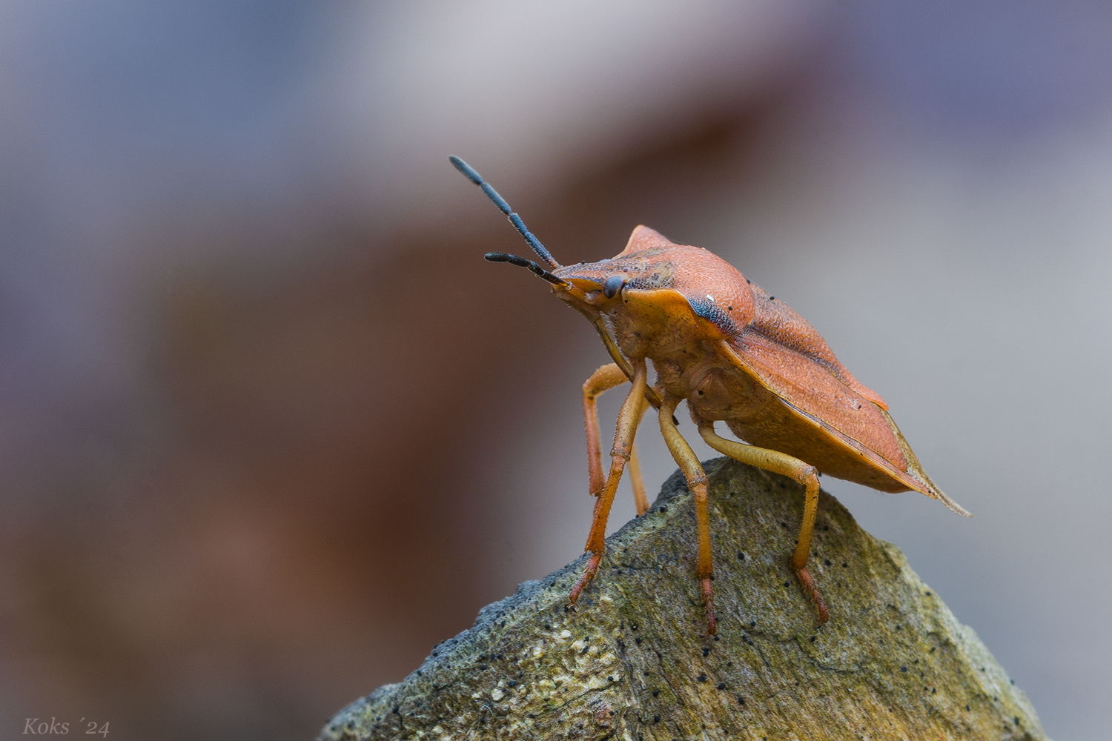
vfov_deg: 6.9
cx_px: 556
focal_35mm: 200
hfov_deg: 10.3
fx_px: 6177
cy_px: 370
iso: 50
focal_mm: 200
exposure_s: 2.5
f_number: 16
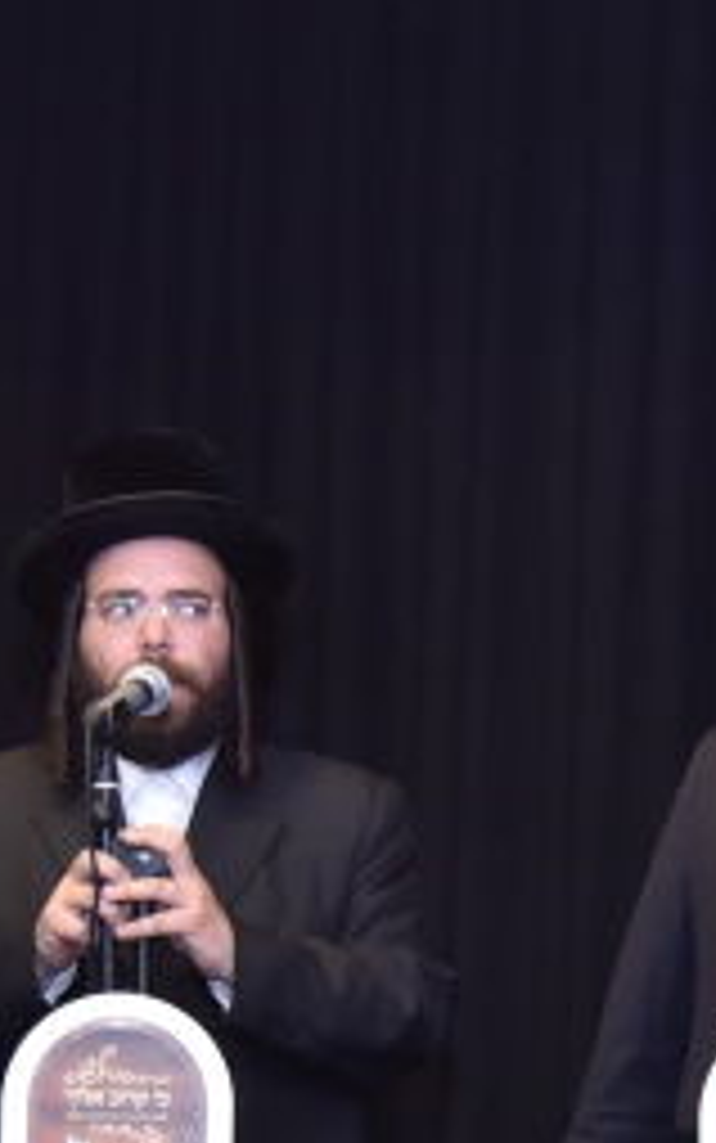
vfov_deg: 10.6
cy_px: 956
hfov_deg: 6.6
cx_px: 892
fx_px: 6144
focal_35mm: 197
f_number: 4
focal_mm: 48
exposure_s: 1/100
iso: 1000
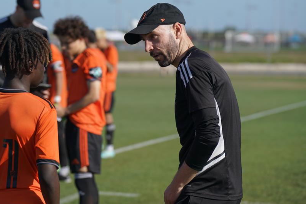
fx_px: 1215
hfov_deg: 14.3
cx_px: 116
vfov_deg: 9.6
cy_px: 86
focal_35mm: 143
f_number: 4
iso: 100
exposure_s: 1/1250
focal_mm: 111
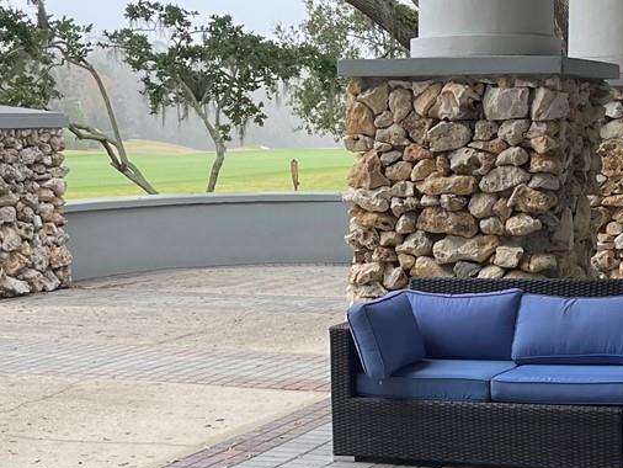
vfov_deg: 18.7
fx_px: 1422
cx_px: 373
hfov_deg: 24.7
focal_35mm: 79
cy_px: 266
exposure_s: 1/543
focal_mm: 5.1
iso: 32
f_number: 1.6
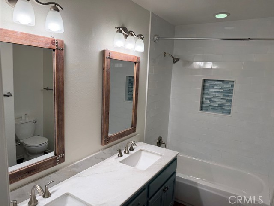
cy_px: 103
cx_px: 137
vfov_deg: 56.8
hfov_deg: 71.6
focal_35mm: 24
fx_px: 190
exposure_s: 1/172
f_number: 1.78
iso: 80
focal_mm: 6.76
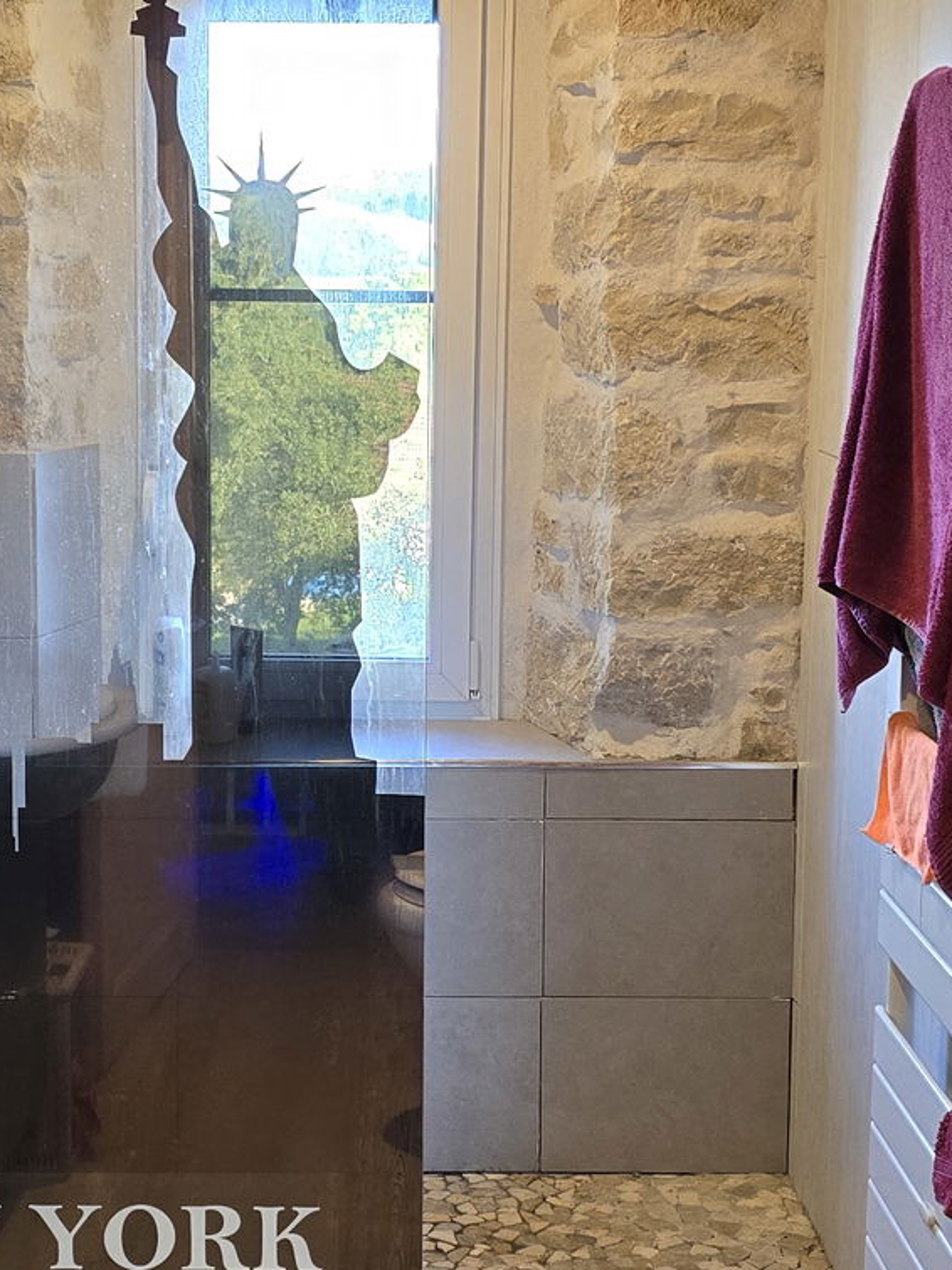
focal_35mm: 65
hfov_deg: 22.6
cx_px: 407
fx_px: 2384
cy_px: 623
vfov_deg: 29.8
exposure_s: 1/100
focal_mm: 6.3
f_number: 1.7
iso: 250
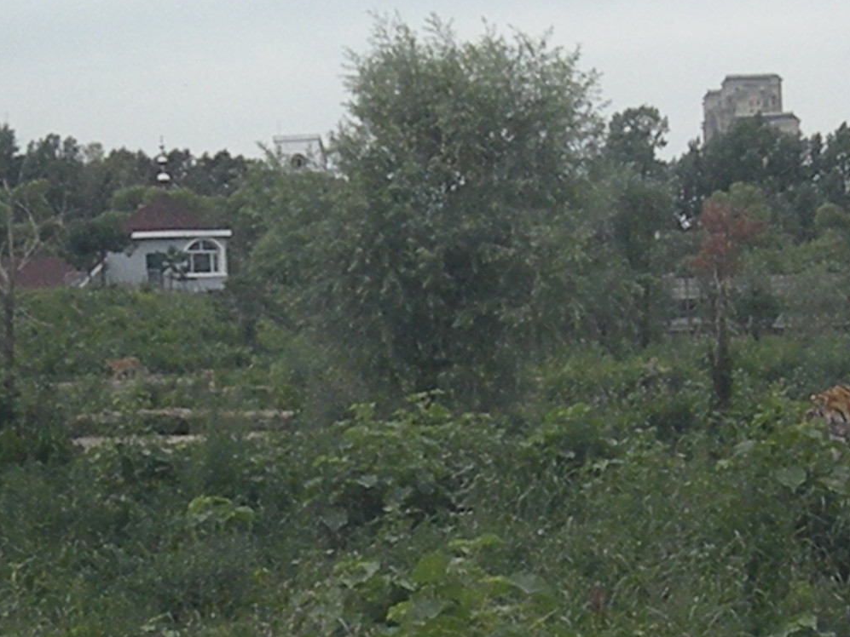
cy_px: 371
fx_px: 3782
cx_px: 638
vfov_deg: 9.6
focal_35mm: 154
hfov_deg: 12.8
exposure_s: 1/2132
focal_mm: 13.4
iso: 640
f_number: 5.6
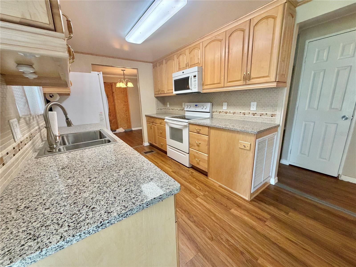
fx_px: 144
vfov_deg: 85.7
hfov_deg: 102.1
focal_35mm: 14
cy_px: 134
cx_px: 178
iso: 320
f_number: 2.2
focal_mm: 2.22
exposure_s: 1/86
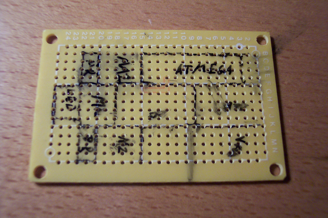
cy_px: 109
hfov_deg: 50.7
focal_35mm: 38
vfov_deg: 35.1
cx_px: 164
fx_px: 346
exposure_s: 1/30
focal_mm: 8
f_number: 2.8
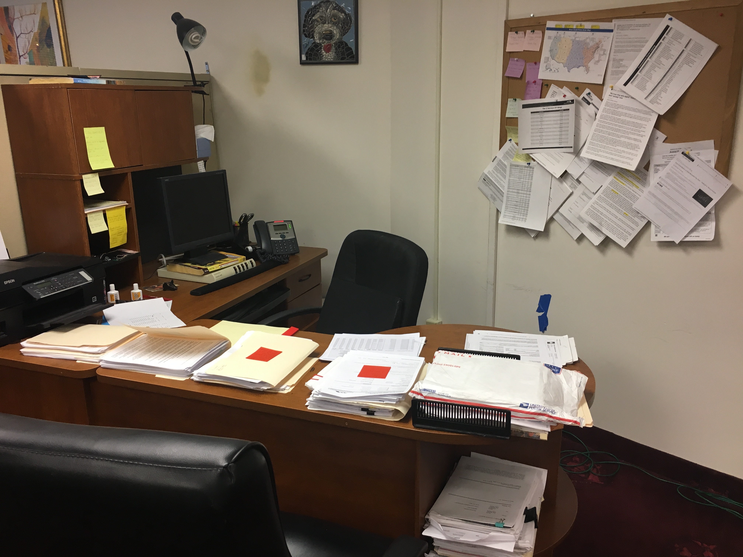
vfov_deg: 48.2
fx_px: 622
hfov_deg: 61.7
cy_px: 278
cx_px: 372
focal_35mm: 29
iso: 50
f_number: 2.2
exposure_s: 1/30
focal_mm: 4.15
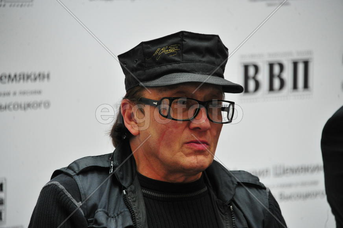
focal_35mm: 300
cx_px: 172
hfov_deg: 6.9
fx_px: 2856
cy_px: 114
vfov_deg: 4.6
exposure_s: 1/50
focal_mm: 300
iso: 5000
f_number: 5.6
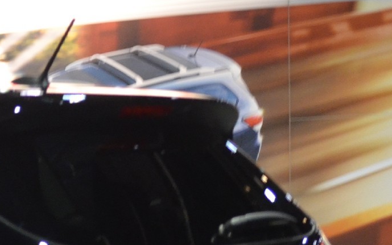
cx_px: -240
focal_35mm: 166
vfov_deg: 7.8
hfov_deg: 11.9
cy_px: 322
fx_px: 1774
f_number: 2.8
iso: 1600
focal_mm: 30
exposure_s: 1/25
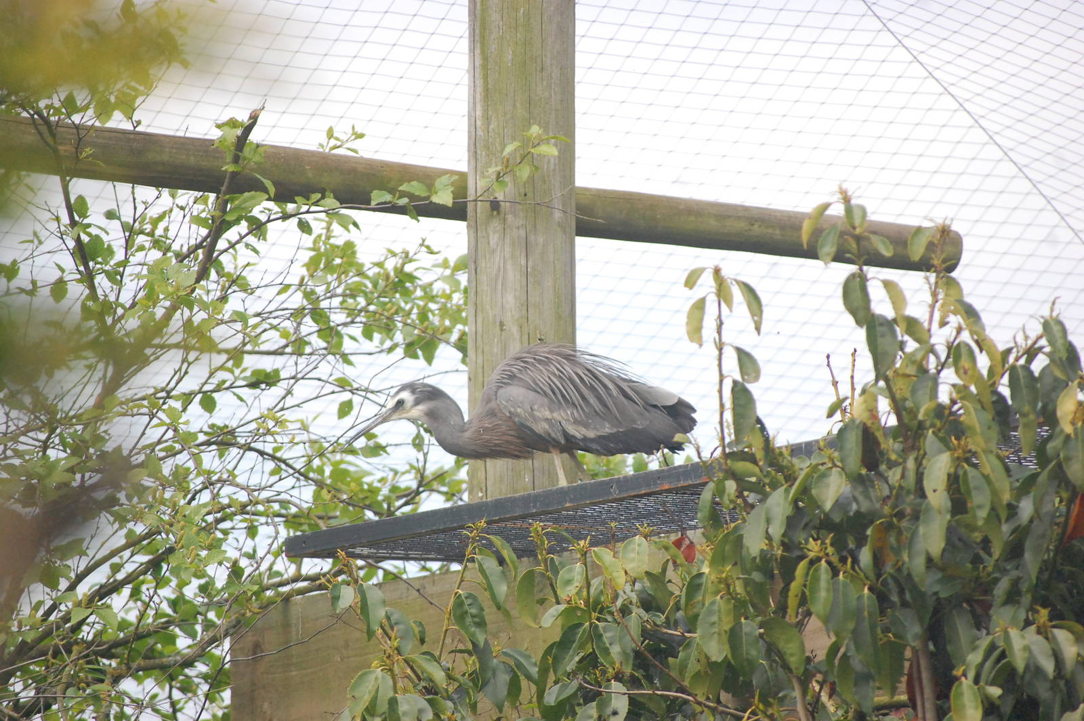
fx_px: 9026
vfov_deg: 4.6
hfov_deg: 6.9
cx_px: 542
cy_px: 360
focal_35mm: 300
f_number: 5.6
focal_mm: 200
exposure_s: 1/1600
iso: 1600
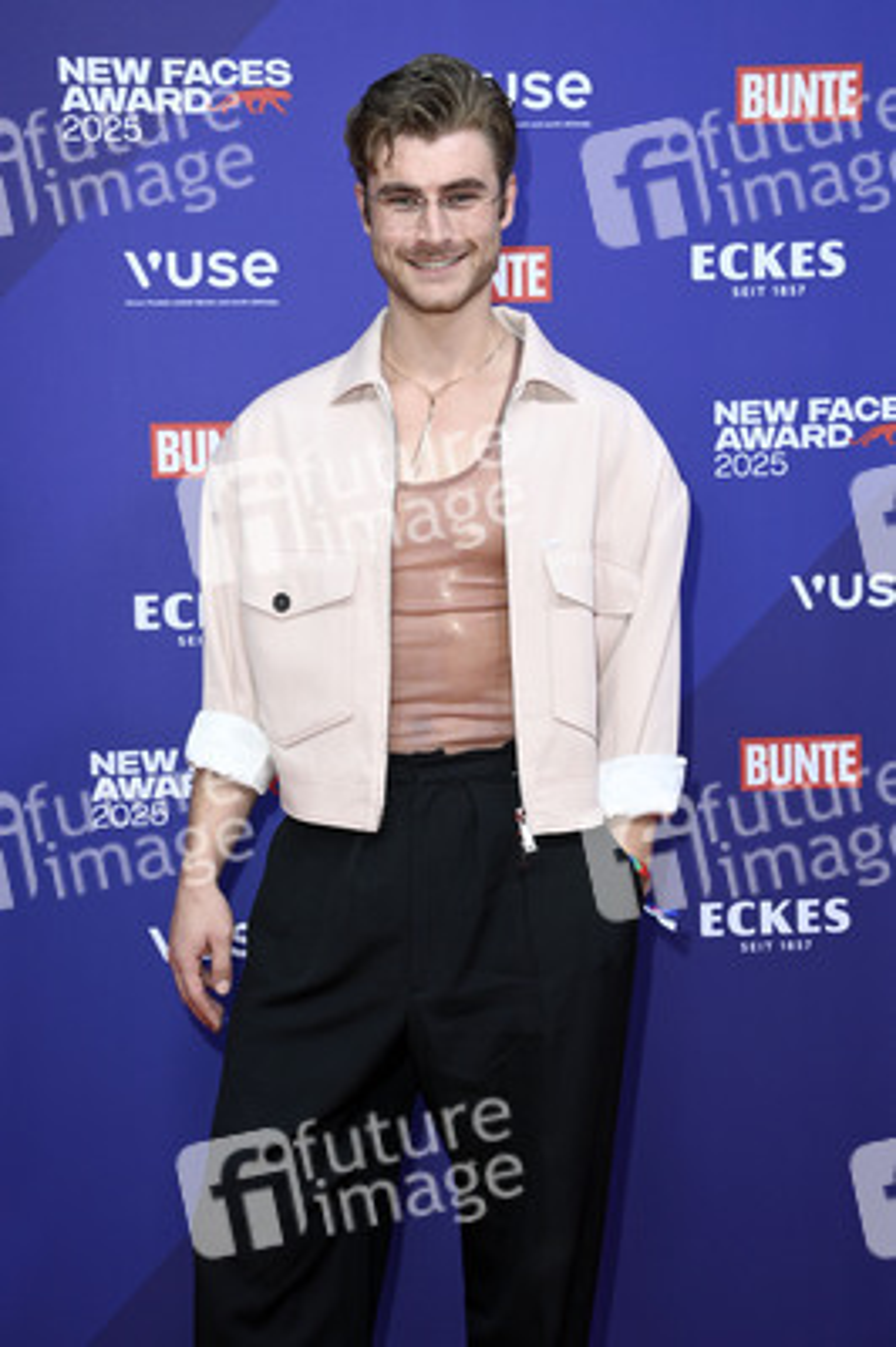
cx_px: 448
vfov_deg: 39.6
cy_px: 674
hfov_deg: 26.9
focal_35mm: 50
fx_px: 1870
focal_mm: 50
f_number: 5.6
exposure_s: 1/200
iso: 800
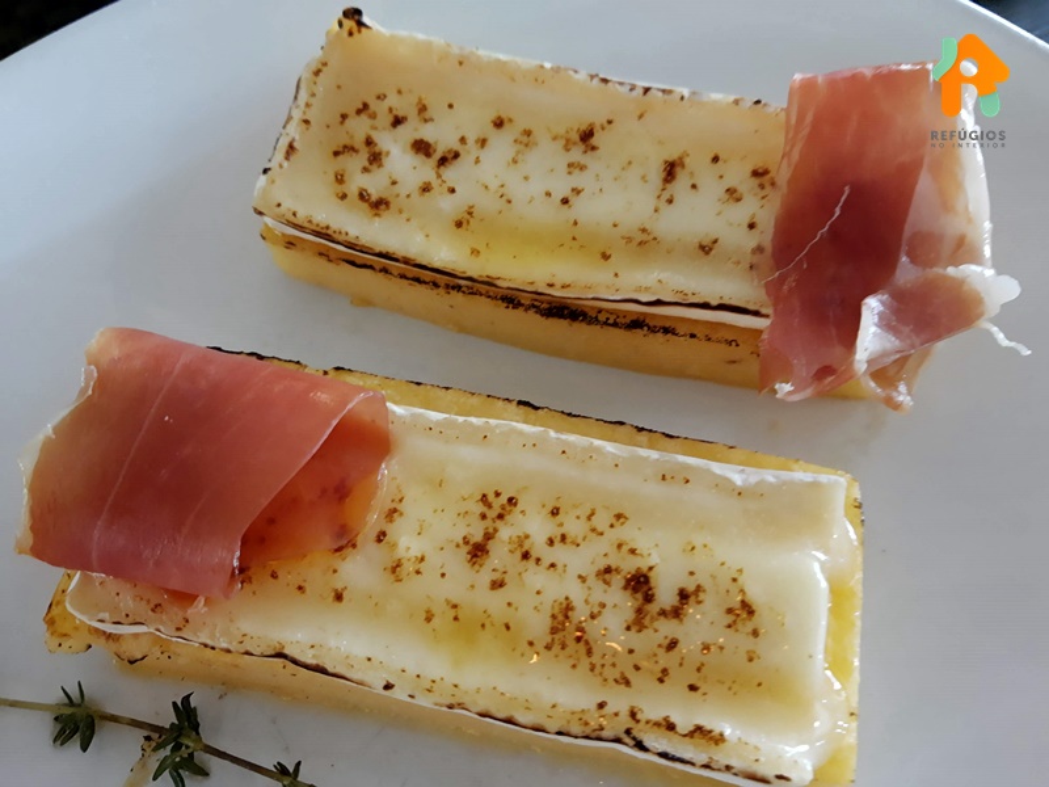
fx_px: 788
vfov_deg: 53.1
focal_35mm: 26
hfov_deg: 67.3
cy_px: 394
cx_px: 524
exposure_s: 1/20
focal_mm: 3.95
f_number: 1.8
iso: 782
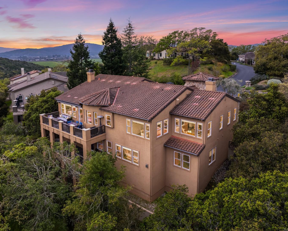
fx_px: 222
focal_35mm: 26
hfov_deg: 66.0
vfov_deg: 54.9
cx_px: 141
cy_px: 117
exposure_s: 1/1250
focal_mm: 12.29
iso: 100
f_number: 2.8
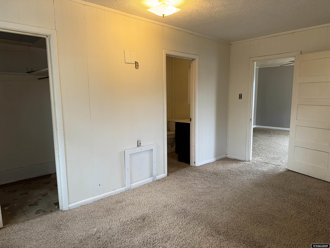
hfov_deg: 71.6
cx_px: 165
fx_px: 229
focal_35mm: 24
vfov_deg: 56.8
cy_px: 124
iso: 50
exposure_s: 1/31
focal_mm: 6.76
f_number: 1.78
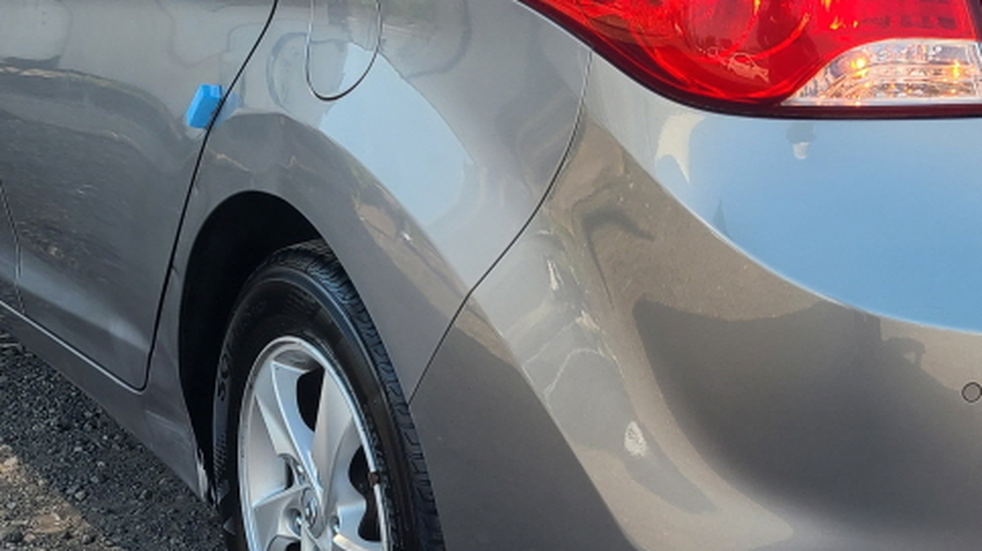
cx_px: 779
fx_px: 1848
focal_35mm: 71
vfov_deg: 17.0
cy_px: 308
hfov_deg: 29.1
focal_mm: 5.4
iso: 40
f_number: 1.8
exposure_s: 1/559
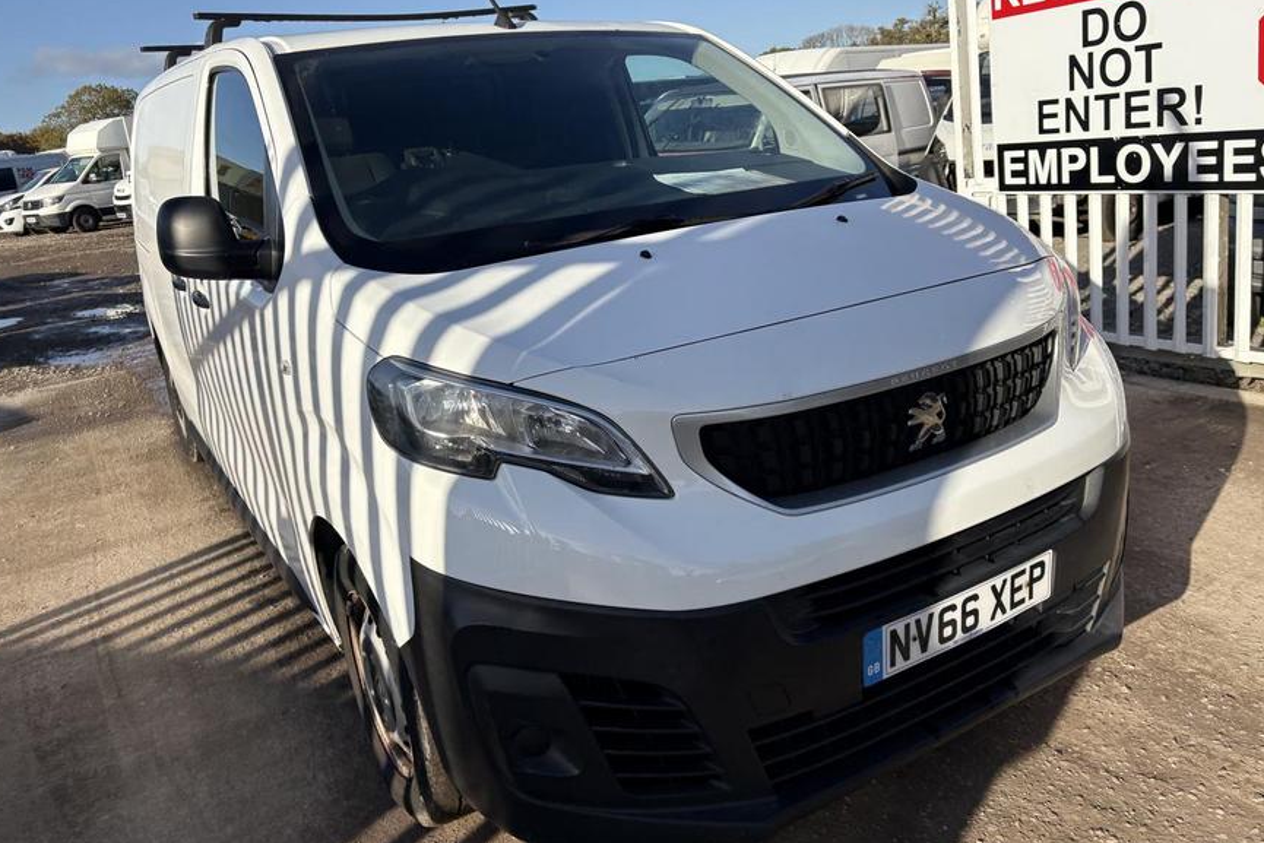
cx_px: 634
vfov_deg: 46.4
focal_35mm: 28
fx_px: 983
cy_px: 380
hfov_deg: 65.5
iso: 50
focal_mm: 5.96
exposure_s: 1/2747
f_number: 1.6
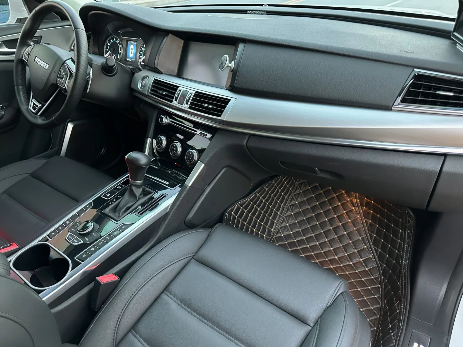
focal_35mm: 24
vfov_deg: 56.8
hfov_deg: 71.6
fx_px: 321
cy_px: 174
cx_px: 232
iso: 1000
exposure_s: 1/43
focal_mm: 6.86
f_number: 1.78
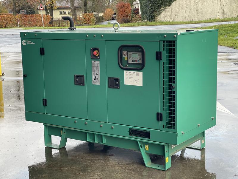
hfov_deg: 30.3
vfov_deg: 22.9
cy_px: 90
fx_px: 440
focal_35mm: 64
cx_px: 119
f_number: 2.2
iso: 50
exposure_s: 1/99
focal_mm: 7.5
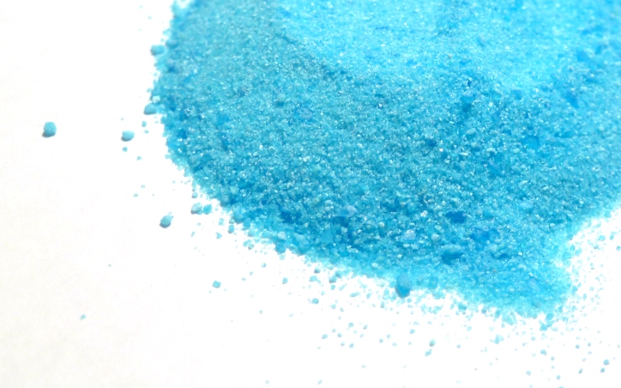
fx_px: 1015
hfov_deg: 33.7
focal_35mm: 60
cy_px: 103
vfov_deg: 21.5
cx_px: 411
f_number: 3.6
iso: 100
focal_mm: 6.5
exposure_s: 1/30
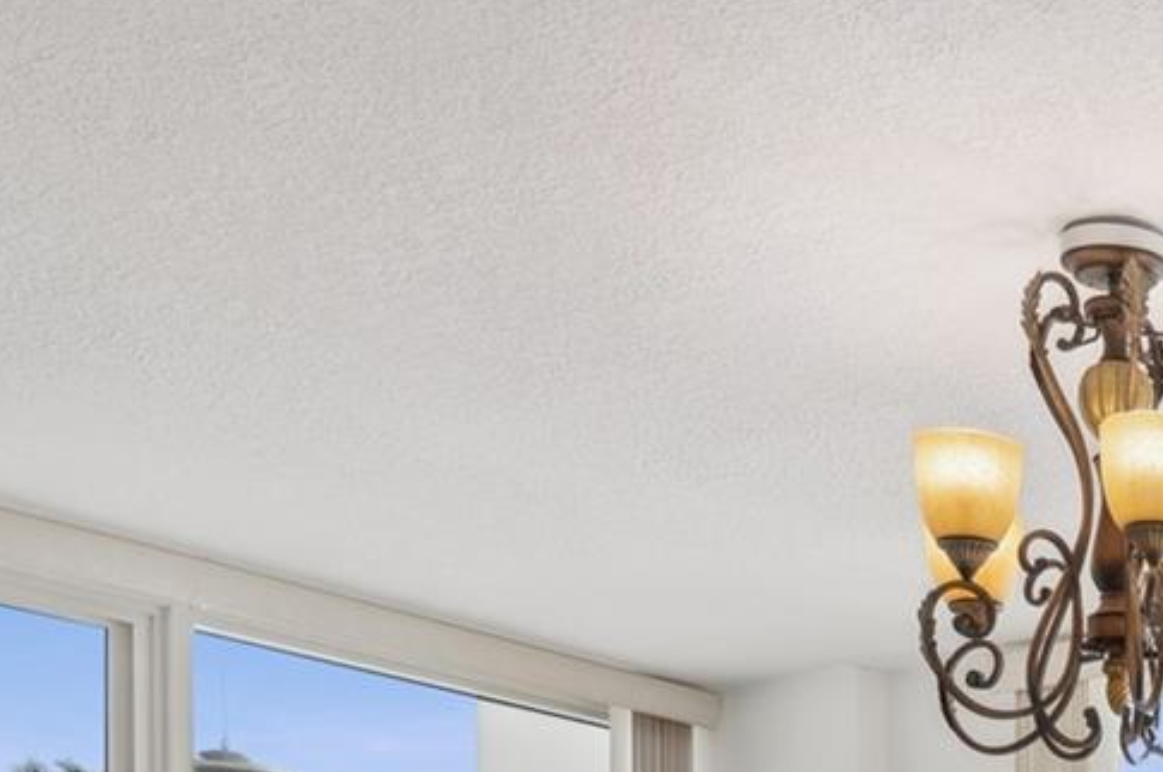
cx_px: 1398
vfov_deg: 17.9
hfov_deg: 27.0
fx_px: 2129
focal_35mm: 66
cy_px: 1219
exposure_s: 1/250
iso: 250
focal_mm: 20
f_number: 8
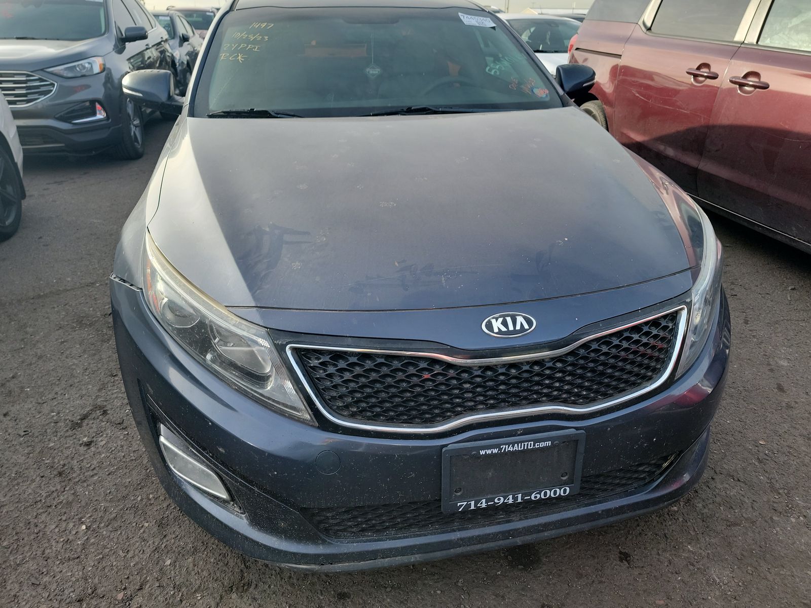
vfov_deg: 56.8
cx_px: 406
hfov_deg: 71.6
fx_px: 562
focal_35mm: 24
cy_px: 304
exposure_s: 1/261
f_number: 1.8
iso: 50
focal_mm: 6.7
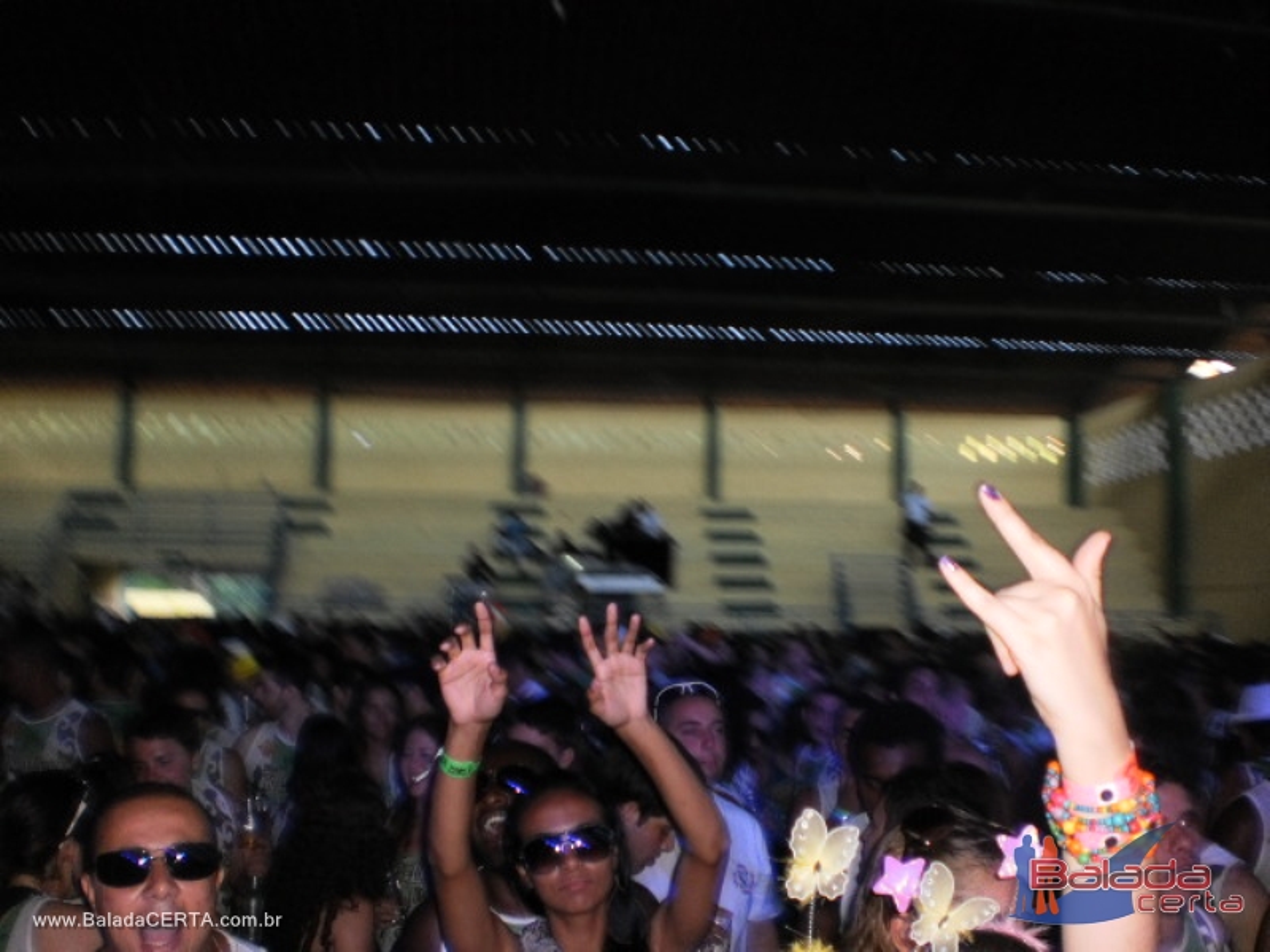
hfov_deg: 51.4
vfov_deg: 39.7
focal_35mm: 36
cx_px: 635
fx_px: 1321
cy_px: 476
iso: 160
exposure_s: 1/30
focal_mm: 6.3
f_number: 3.1
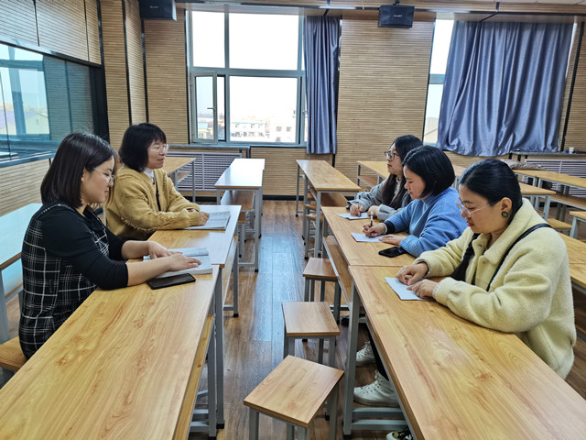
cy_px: 220
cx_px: 293
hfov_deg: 67.3
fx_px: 440
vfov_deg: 53.1
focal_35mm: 26
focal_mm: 5.58
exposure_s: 1/100
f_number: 1.8
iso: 200
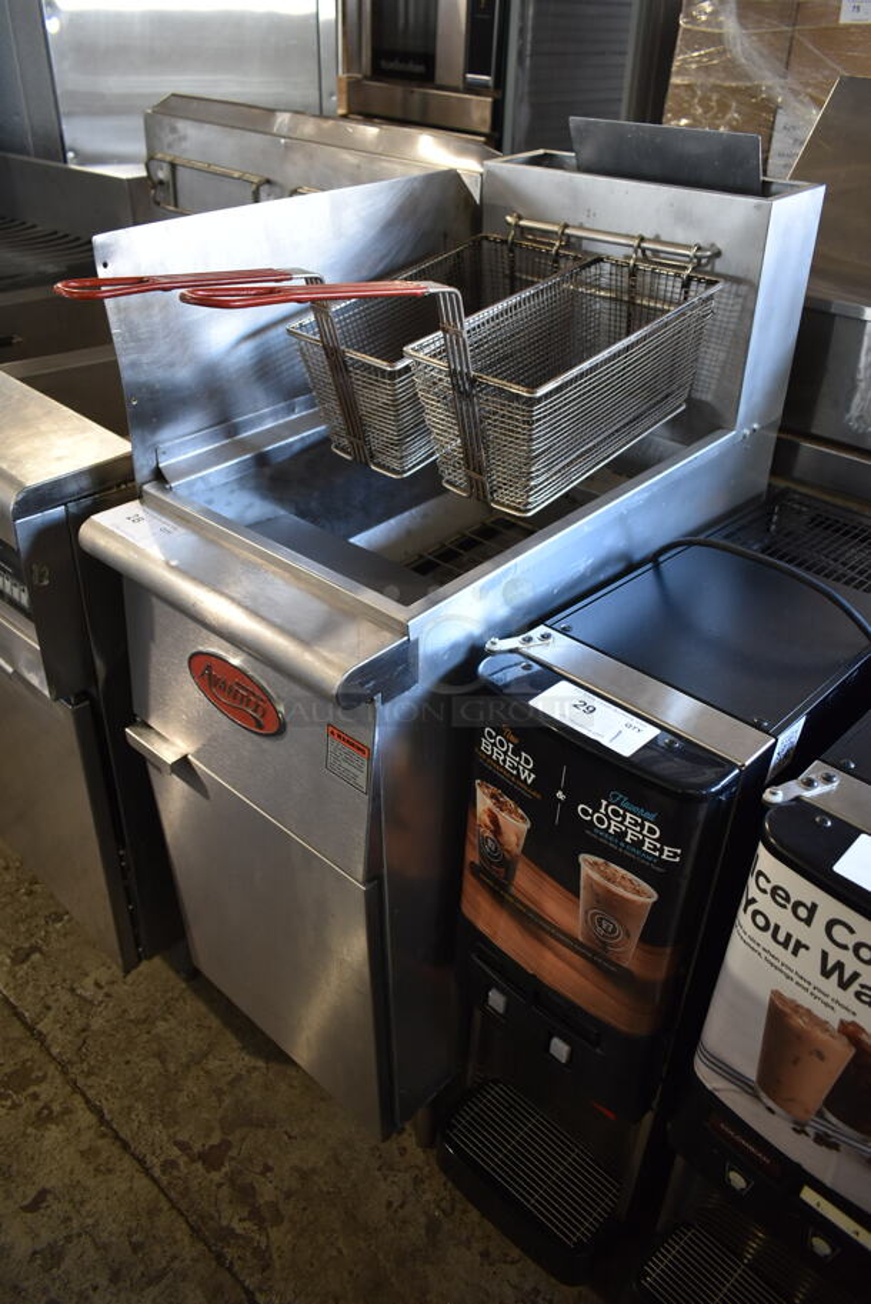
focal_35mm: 27
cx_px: 436
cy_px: 652
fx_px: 978
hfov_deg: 48.0
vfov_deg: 67.3
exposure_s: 1/30
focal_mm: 18
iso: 560
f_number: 3.5
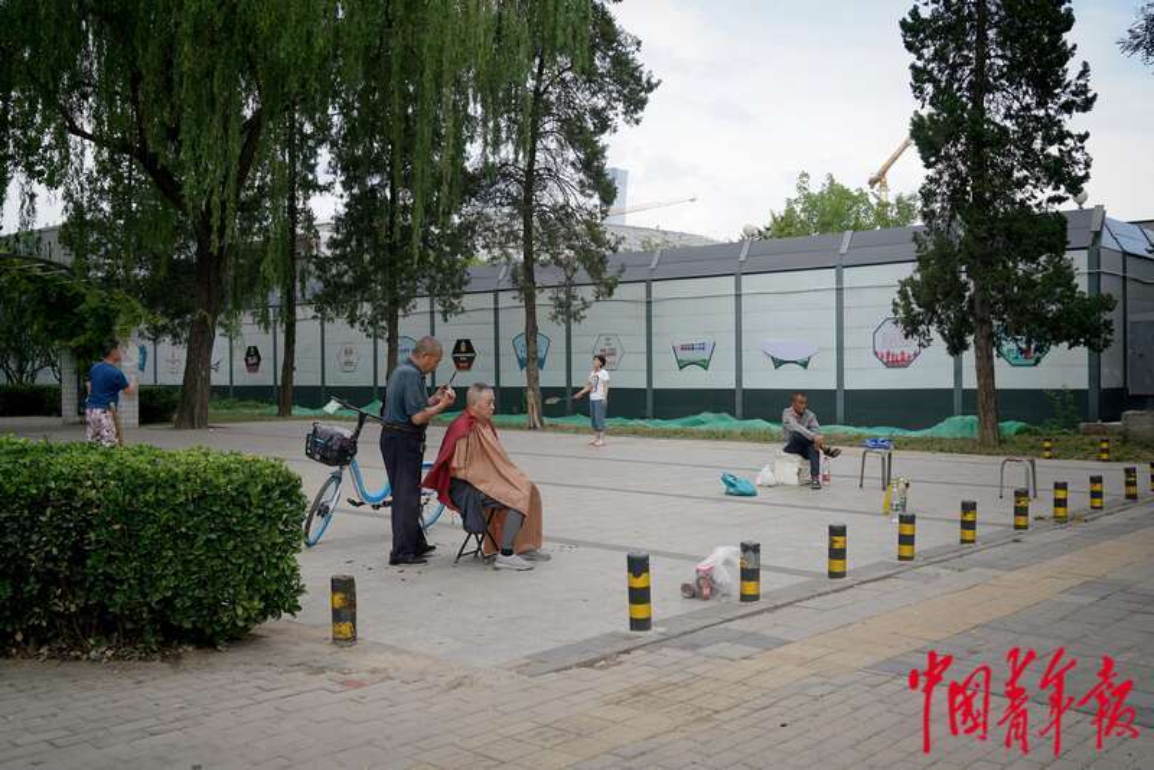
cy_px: 385
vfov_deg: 37.9
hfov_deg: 54.4
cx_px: 577
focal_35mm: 35
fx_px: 1122
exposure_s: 1/160
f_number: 5.6
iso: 100
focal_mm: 35
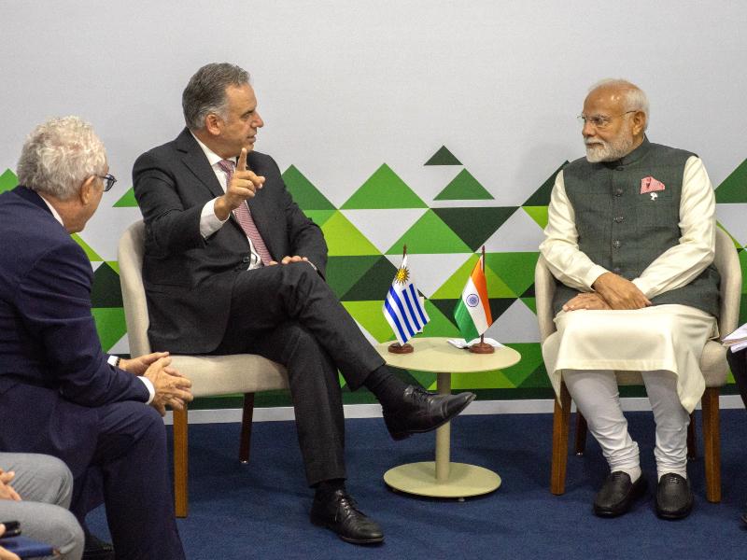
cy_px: 280
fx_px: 1511
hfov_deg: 27.8
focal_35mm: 70
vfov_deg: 21.0
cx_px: 374
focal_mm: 35
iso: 1600
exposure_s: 1/200
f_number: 2.8
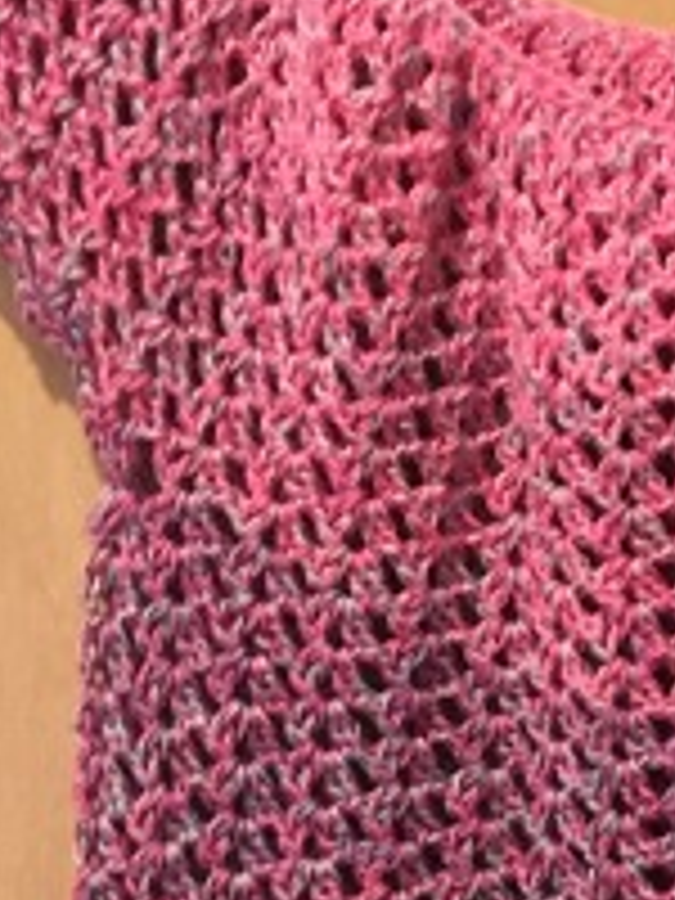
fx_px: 3016
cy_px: 990
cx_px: 882
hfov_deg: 12.4
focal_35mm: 116
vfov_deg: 16.5
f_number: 2.2
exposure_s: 1/17
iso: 320
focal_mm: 4.15
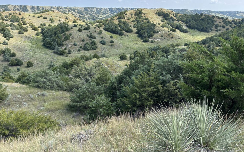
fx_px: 186
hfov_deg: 66.5
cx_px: 122
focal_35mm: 28
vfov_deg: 44.4
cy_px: 64
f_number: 1.6
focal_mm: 5.96
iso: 50
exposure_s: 1/1220
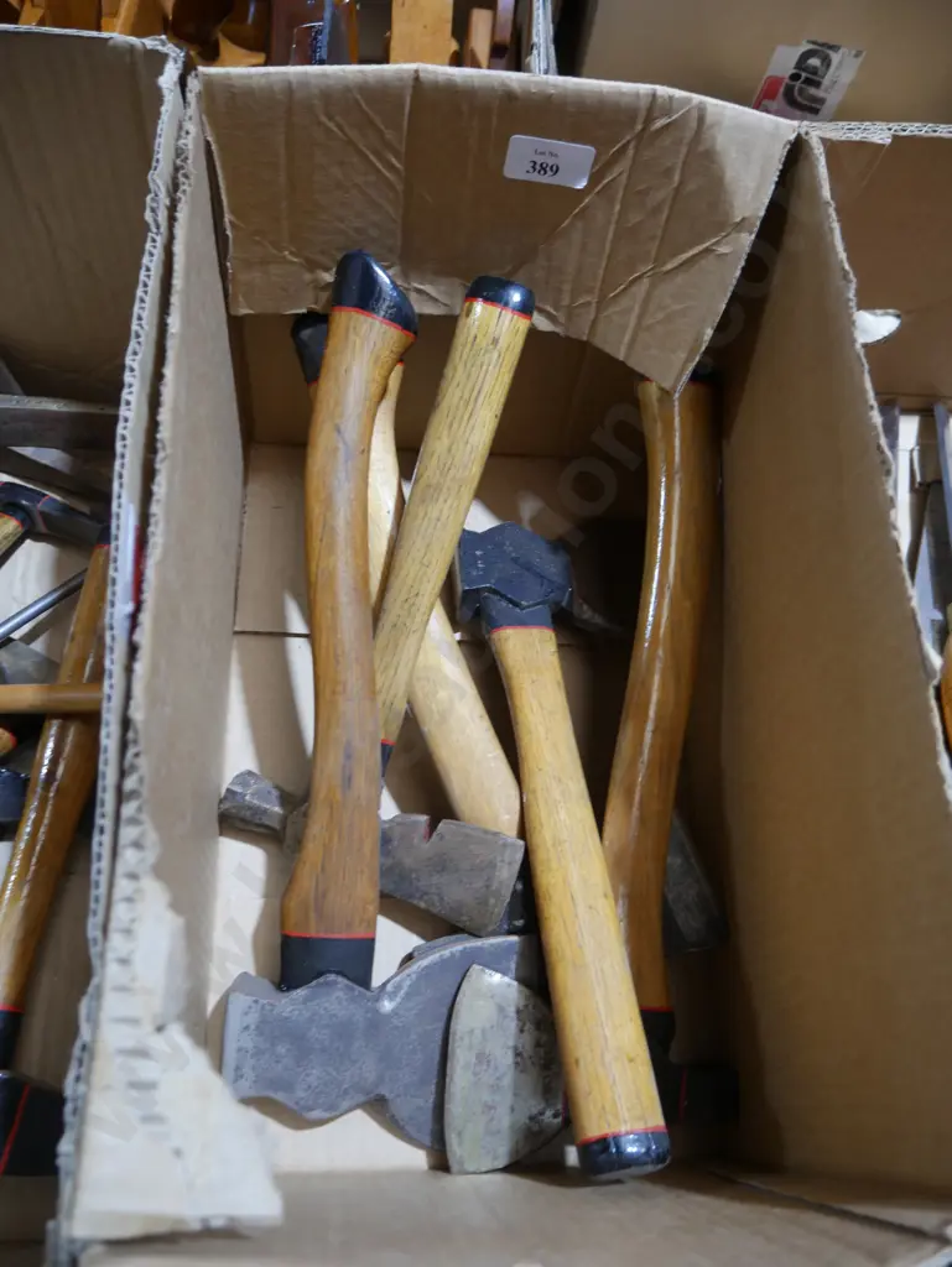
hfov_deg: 49.8
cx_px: 476
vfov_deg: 63.4
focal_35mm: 28
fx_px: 1026
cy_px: 634
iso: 400
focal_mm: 14
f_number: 3.5
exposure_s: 1/60
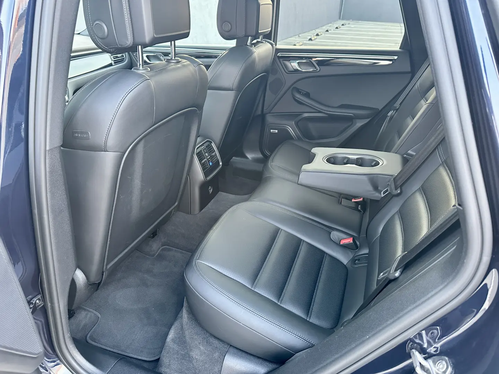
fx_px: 346
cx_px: 250
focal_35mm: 24
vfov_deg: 56.8
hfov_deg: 71.6
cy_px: 187
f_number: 1.78
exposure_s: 1/60
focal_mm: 6.86
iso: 500
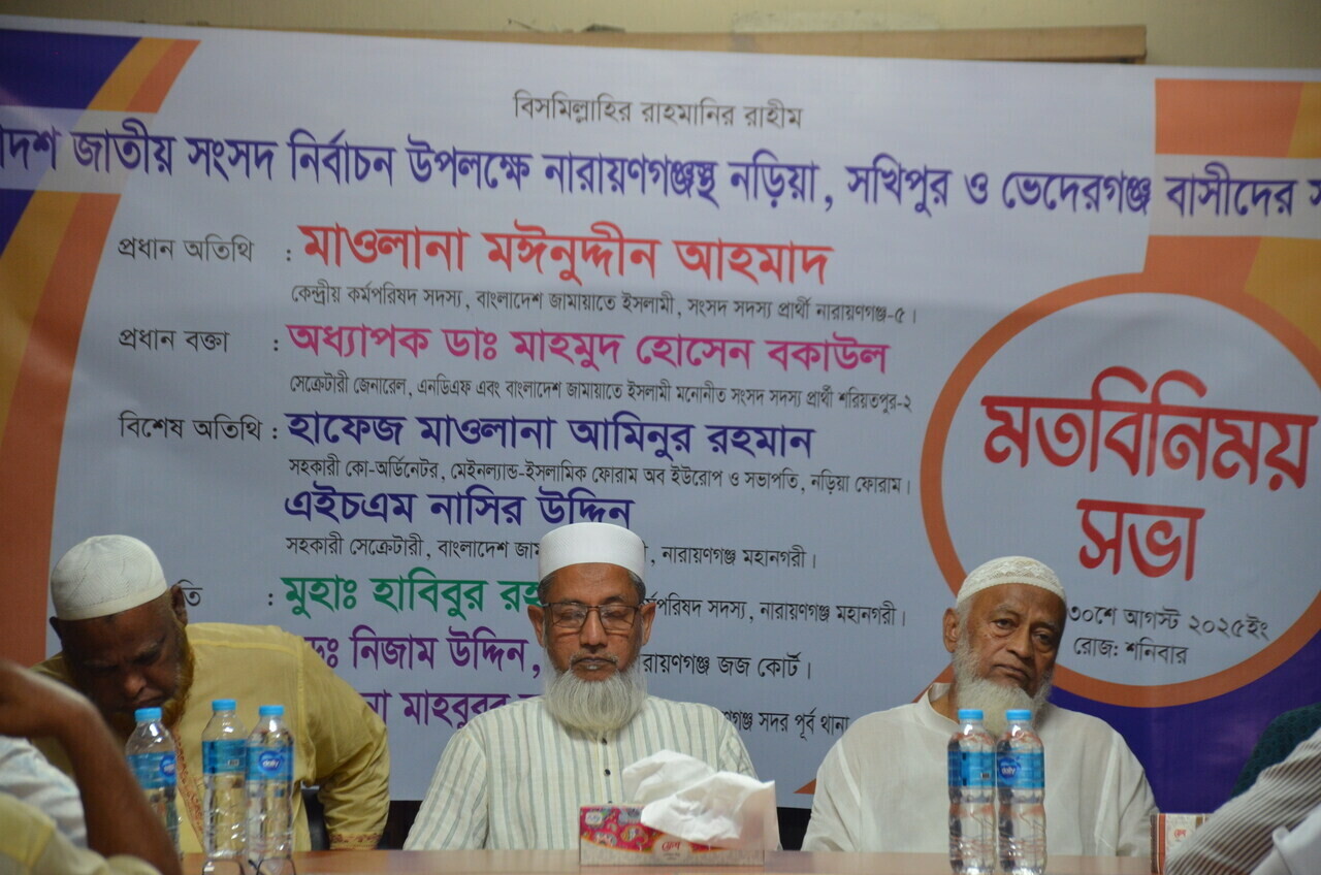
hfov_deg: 11.8
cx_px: 660
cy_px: 438
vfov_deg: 7.9
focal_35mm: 174
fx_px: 6372
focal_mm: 116
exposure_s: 1/30
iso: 1000
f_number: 5.6
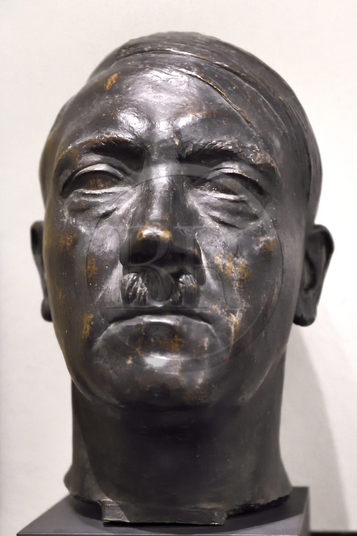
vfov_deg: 28.8
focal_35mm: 70
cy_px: 268
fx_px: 1042
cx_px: 178
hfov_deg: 19.4
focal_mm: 70
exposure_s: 1/60
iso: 6400
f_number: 3.5
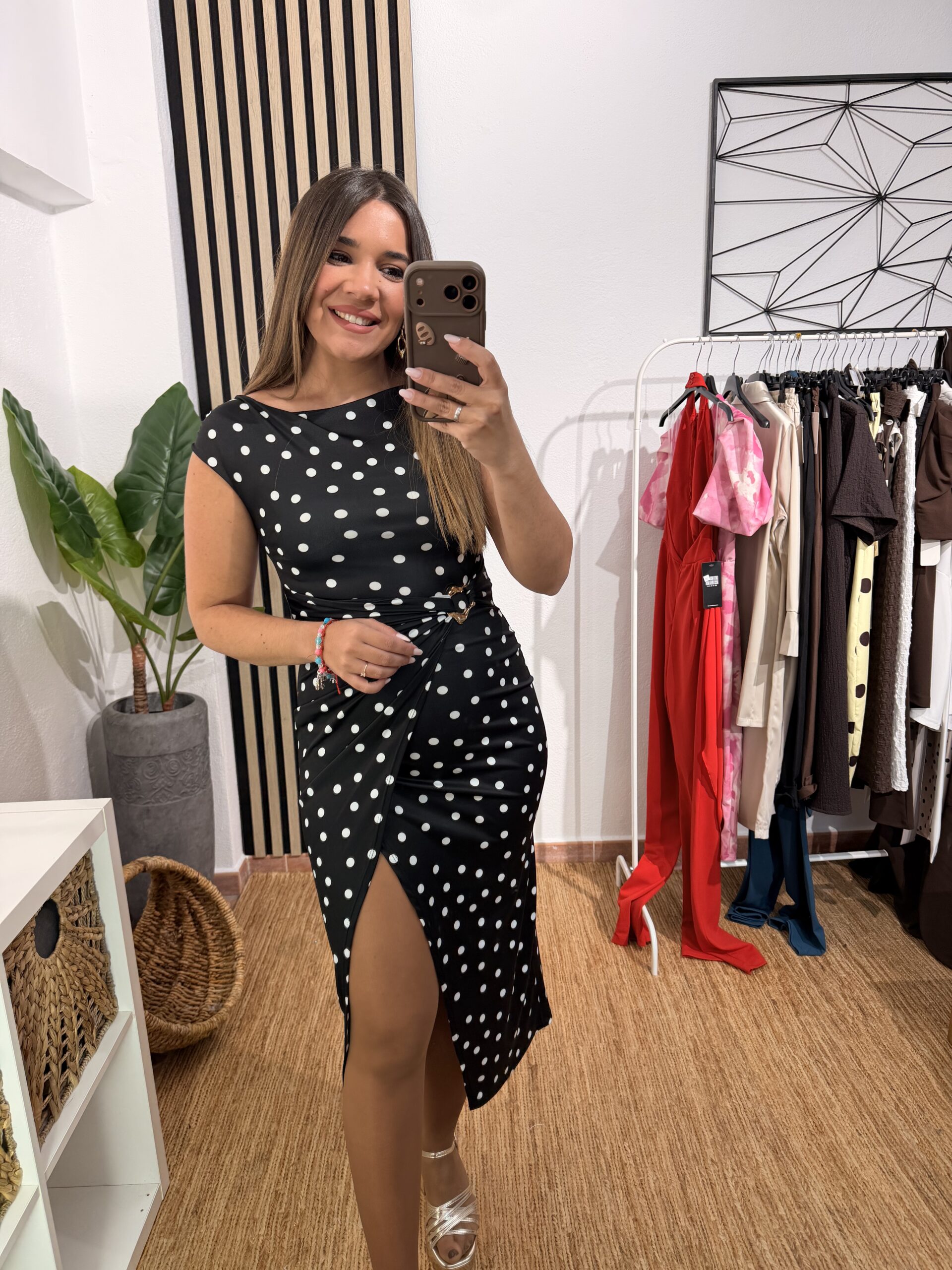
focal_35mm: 24
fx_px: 880
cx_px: 476
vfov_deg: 71.6
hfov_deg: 56.8
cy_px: 635
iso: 80
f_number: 1.78
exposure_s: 1/100
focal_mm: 6.76
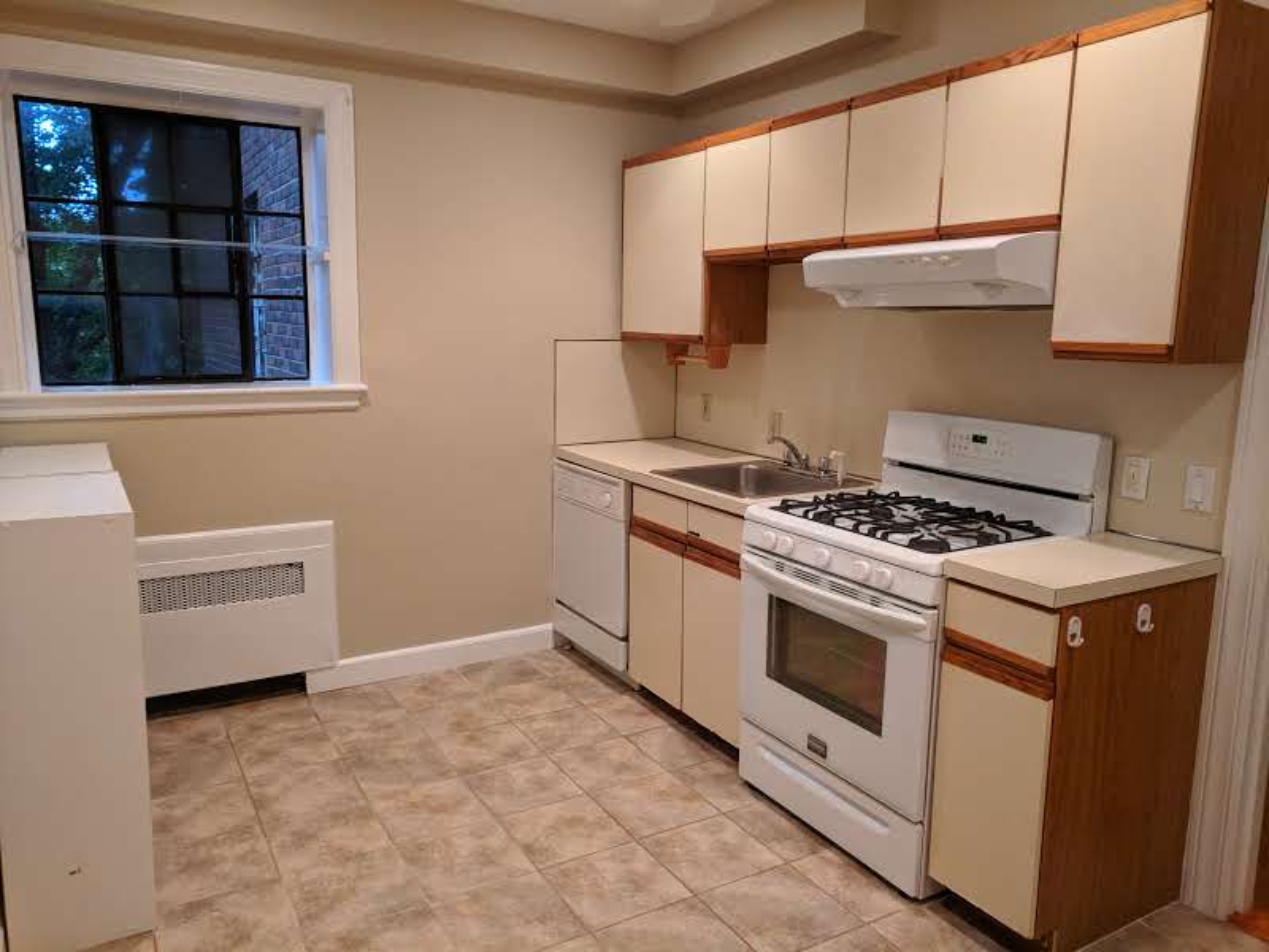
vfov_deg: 53.1
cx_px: 634
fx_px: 953
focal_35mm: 26
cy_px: 476
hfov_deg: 67.3
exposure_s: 1/60
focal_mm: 4.67
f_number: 2
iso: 436
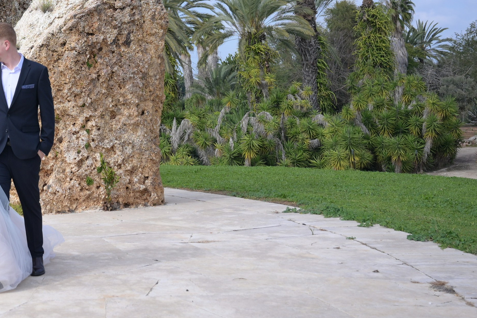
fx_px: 848
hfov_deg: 29.8
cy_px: 8
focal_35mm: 64
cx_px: 26
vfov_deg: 20.6
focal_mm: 29
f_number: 3.5
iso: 125
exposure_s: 1/1600
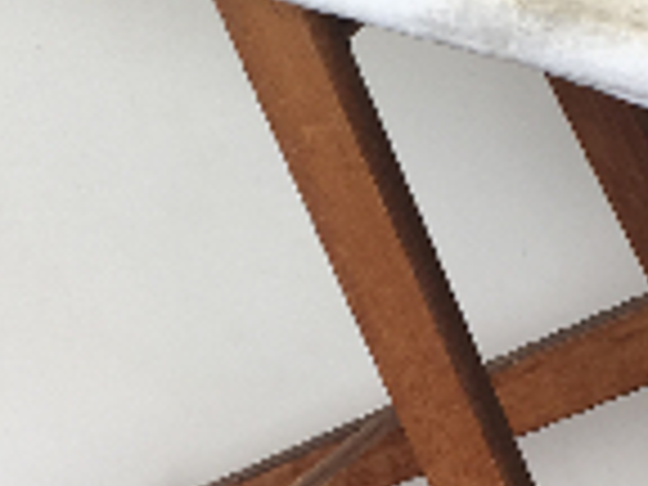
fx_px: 2415
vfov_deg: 11.4
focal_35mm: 129
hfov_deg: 15.2
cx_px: 450
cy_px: 400
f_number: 2.2
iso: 25
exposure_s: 1/50
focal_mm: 4.15
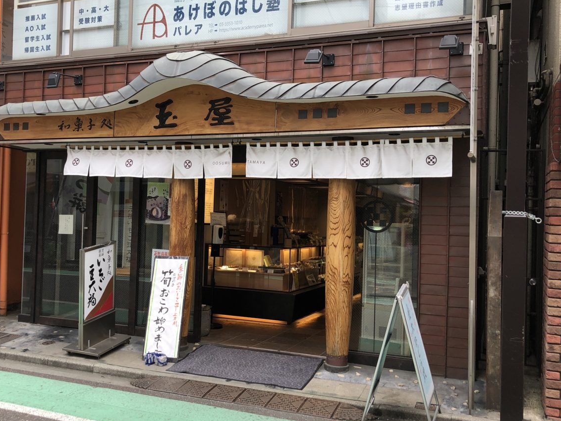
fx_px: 616
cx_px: 233
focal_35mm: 38
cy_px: 212
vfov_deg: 37.7
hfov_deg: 48.8
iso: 20
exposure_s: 1/237
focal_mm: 3.99
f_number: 1.8
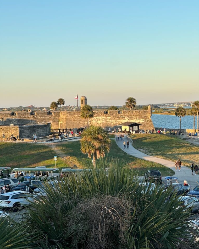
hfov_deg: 18.9
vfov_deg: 23.6
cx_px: 100
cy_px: 128
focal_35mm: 81
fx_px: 596
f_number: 2.8
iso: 32
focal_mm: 9
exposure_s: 1/249
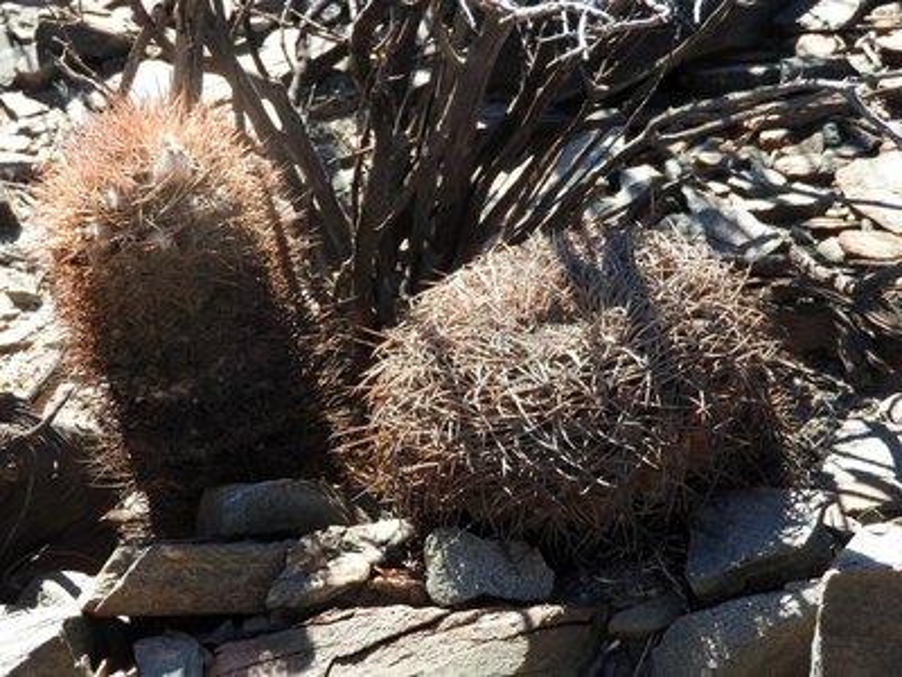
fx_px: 4690
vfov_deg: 8.2
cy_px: 338
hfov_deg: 11.0
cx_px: 451
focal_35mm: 180
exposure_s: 1/200
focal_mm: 32.2
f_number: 5.3
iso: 100
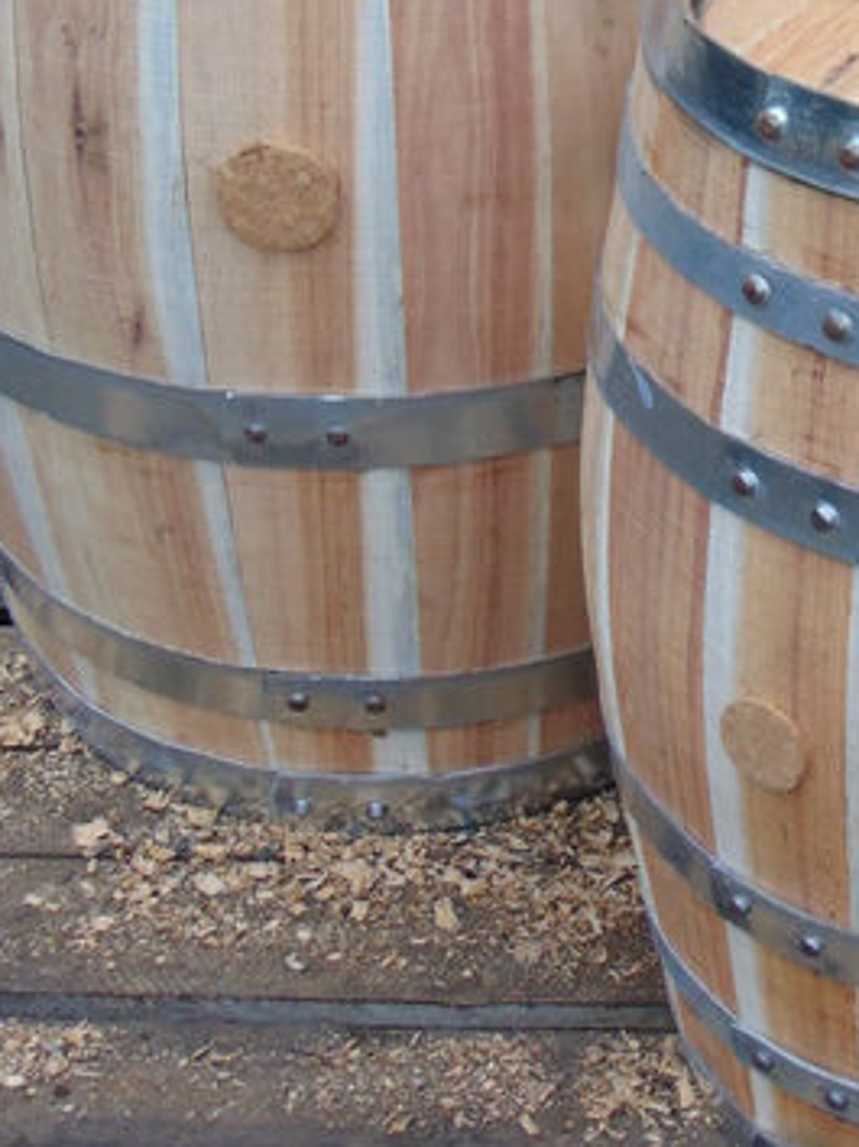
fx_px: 3743
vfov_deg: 17.2
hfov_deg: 12.9
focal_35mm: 113
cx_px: 827
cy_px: 97
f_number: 3.5
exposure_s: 1/200
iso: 80
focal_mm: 9
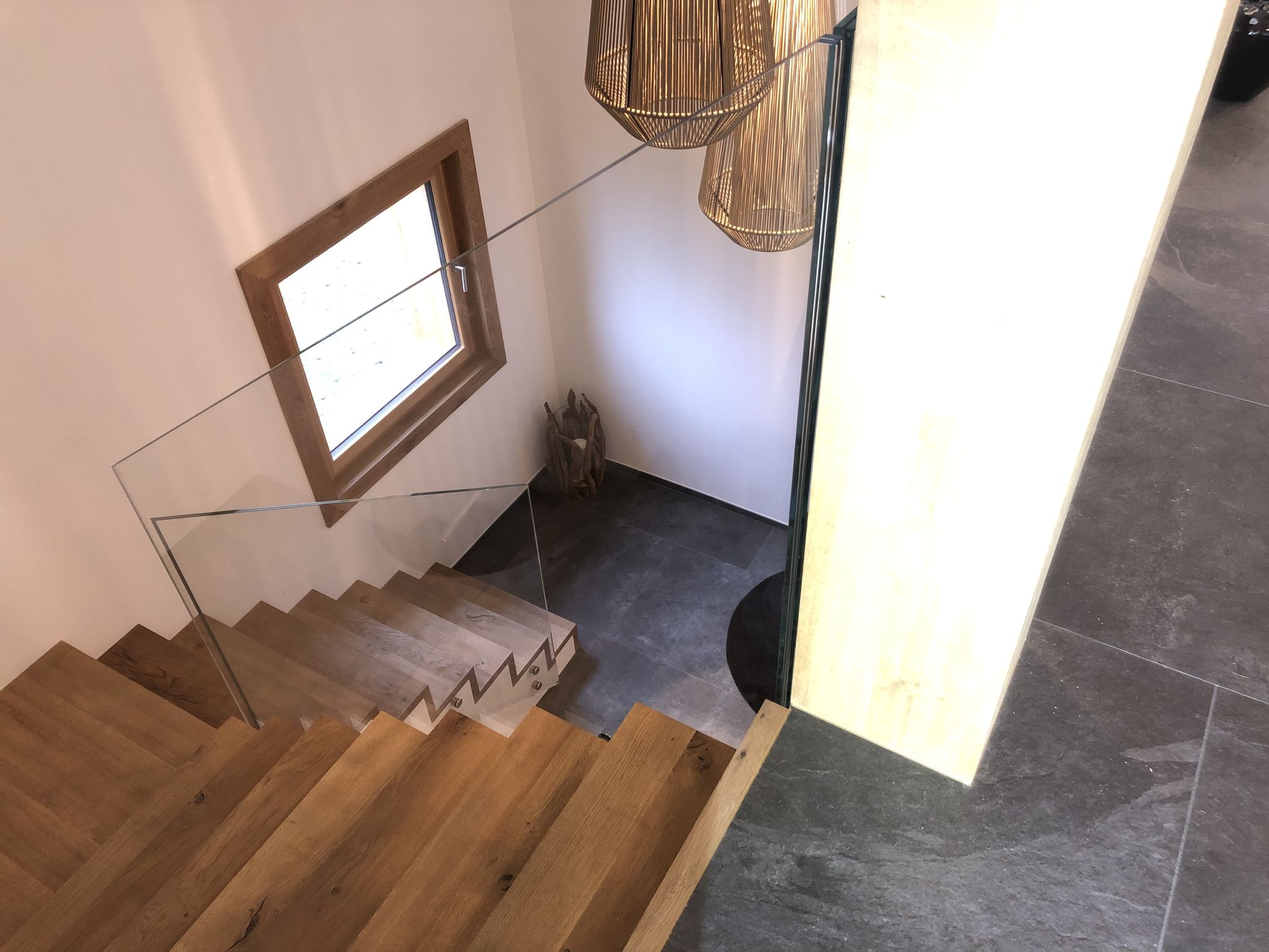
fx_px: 1026
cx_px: 634
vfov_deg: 49.7
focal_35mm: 28
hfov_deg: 63.4
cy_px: 476
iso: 100
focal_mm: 3.99
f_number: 1.8
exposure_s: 1/11
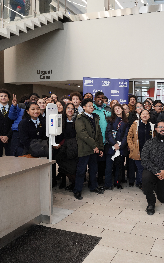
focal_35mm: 31
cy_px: 133
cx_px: 142
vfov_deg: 61.2
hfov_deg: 38.3
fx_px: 222
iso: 400
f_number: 6.3
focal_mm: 20
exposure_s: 1/30
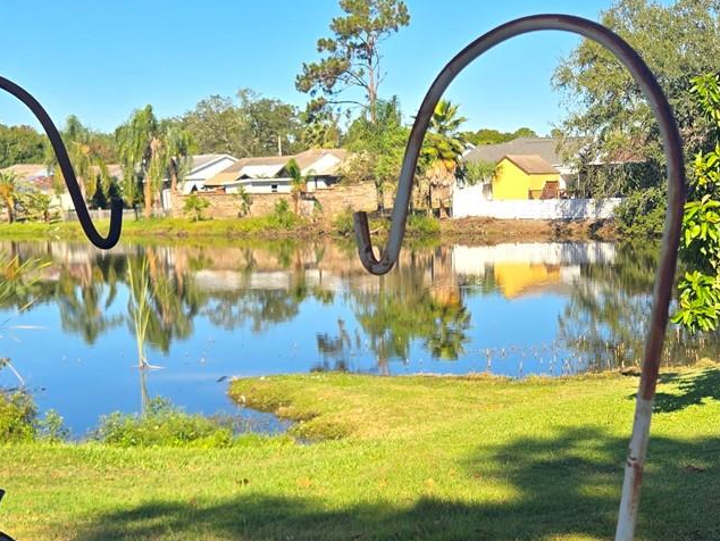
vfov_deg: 25.1
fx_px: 1207
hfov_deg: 33.2
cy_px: 349
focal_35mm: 58
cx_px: 415
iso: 25
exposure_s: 1/1182
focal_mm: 5.4
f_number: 1.8
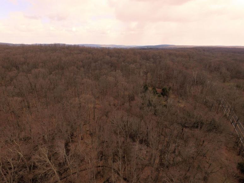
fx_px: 141
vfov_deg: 66.0
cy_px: 92
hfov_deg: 81.7
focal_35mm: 20
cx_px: 122
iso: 100
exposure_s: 1/543
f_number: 2.8
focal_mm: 3.61
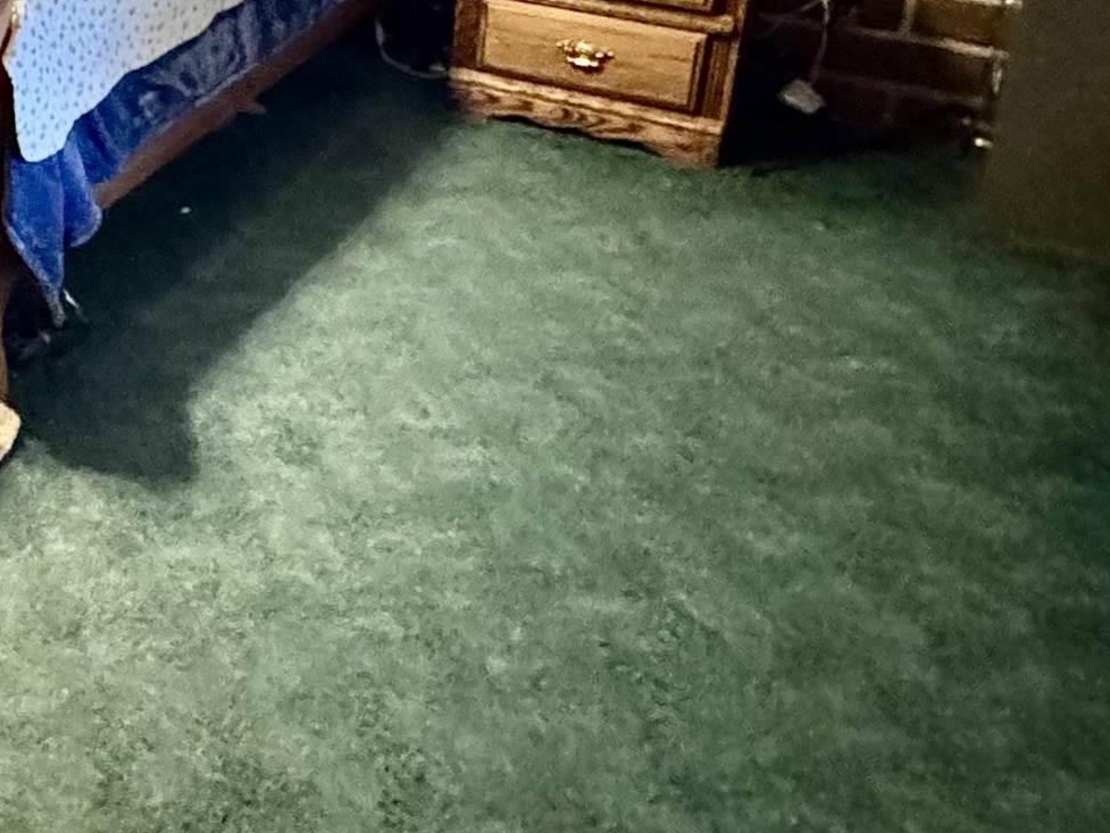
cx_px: -226
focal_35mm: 44
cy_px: -72
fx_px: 1411
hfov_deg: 34.3
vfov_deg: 29.8
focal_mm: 2.22
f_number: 2.2
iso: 1250
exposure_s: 1/60
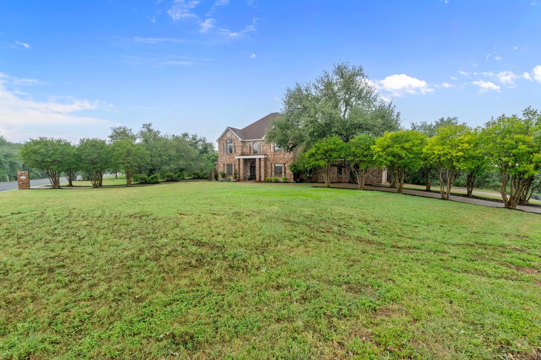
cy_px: 180
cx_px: 270
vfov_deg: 77.3
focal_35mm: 15
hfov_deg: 100.4
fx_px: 225
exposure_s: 1/30
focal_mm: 10
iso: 250
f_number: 11
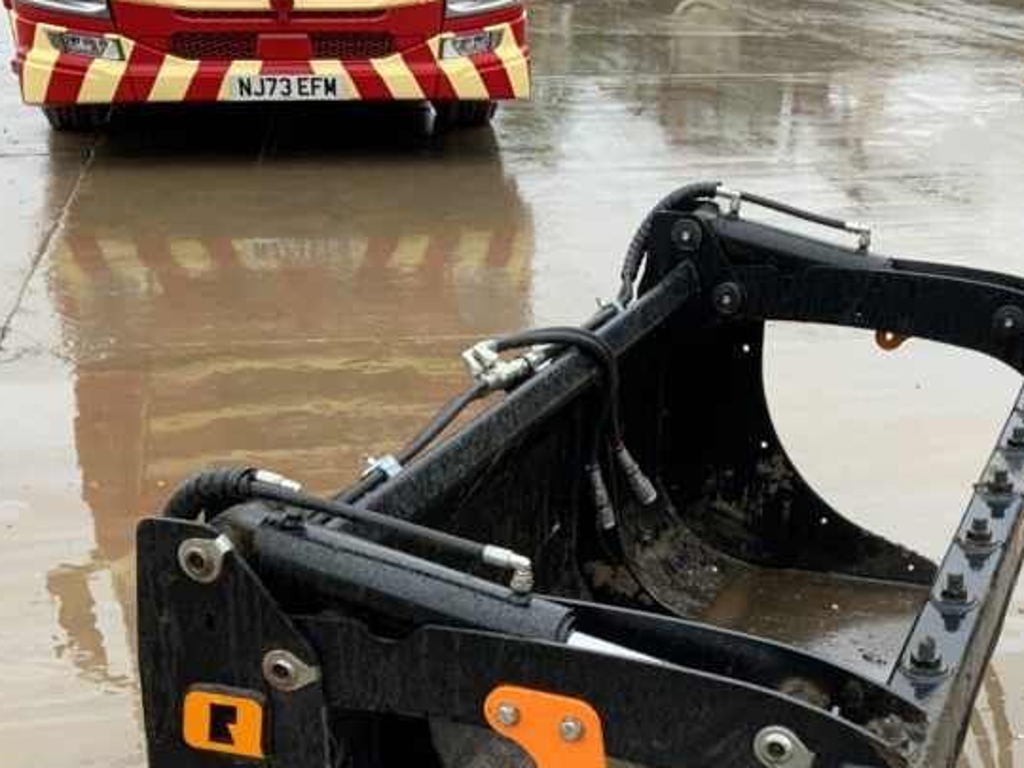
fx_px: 1627
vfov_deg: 25.9
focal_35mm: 55
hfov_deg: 34.6
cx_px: 686
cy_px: 662
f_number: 1.8
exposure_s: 1/122
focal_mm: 3
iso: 50
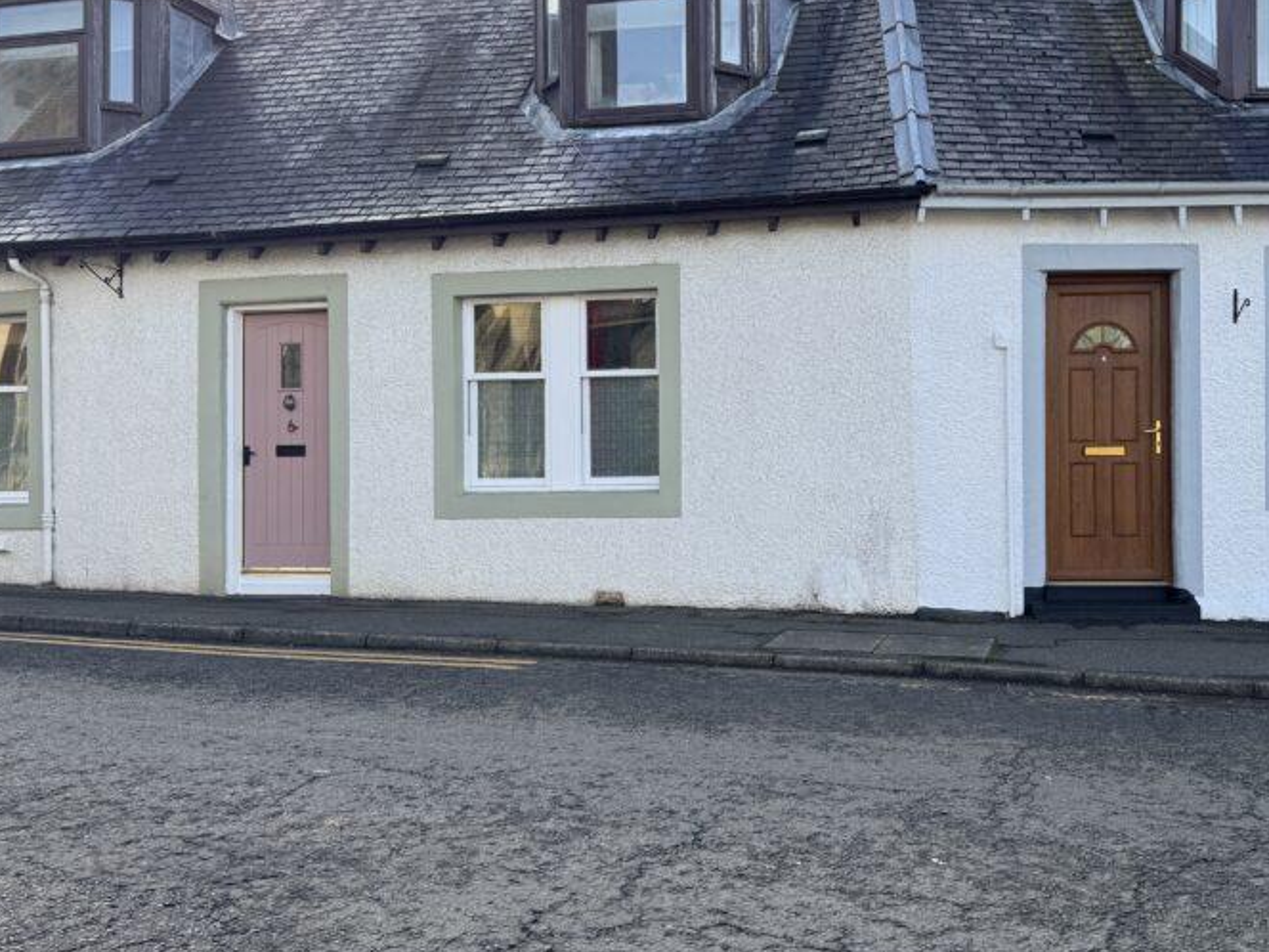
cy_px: 480
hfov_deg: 49.5
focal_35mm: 37
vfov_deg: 38.7
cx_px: 812
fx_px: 1356
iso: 80
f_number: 1.78
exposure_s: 1/876
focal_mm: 6.76
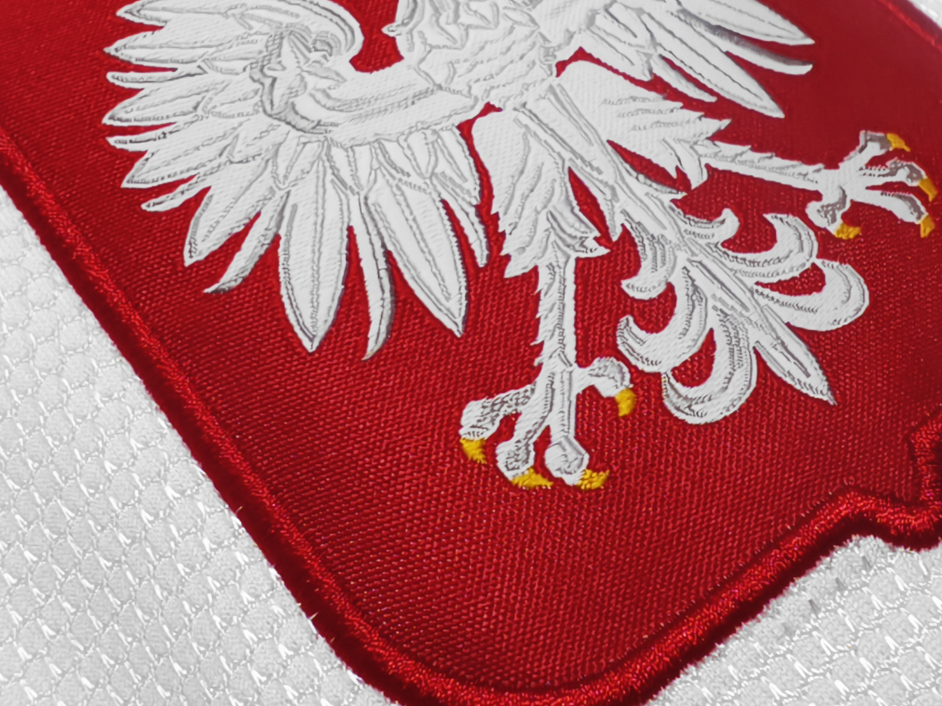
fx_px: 1388
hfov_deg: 37.4
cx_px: 542
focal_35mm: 51
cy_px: 287
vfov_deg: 28.5
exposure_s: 1/50
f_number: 2.2
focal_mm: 2.59
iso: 144
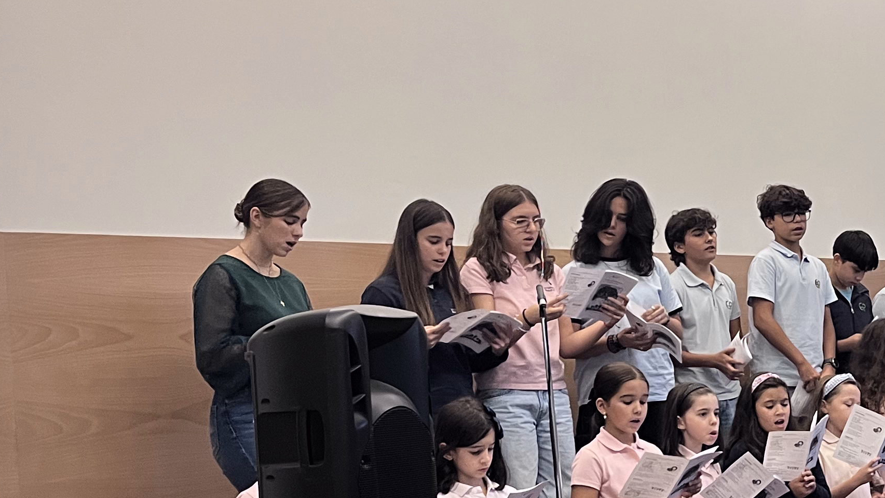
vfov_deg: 17.9
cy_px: 363
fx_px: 1572
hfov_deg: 29.4
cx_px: 883
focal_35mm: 67
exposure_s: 1/50
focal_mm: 5.1
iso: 200
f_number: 1.6
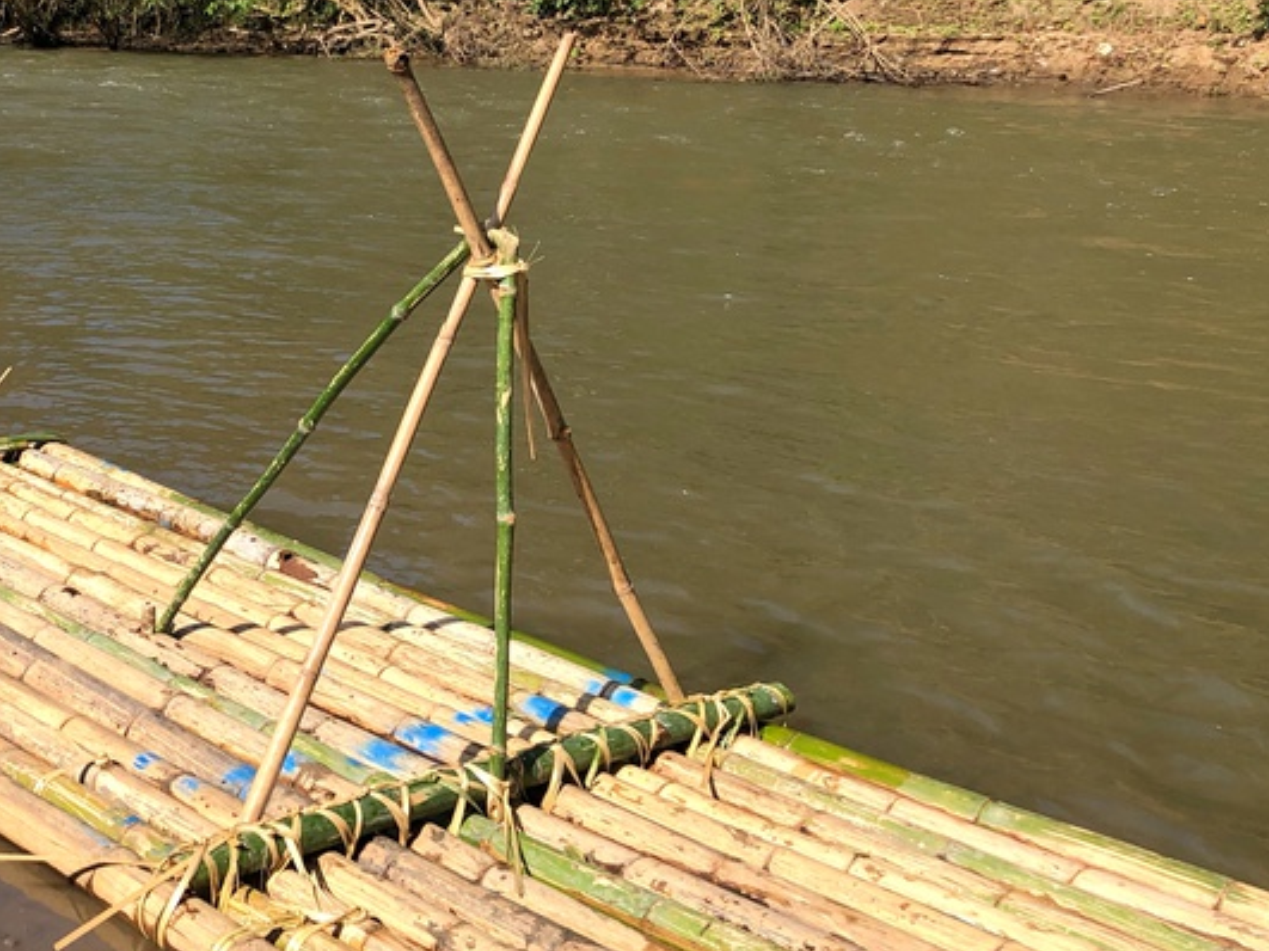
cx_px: 112
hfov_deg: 33.6
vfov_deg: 27.0
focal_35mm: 54
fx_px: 1979
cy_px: 416
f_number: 1.8
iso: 20
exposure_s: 1/1056
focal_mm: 4
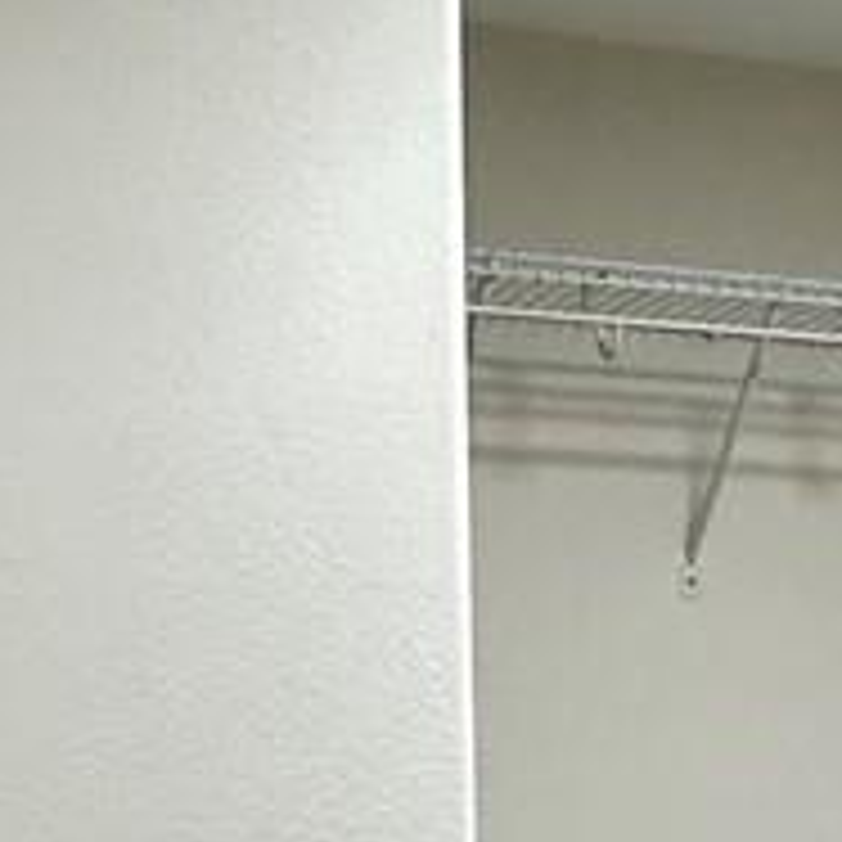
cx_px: 995
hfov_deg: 15.8
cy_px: 1027
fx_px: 2917
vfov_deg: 15.8
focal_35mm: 106
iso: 200
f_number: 2.2
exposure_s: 1/120
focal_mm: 2.22
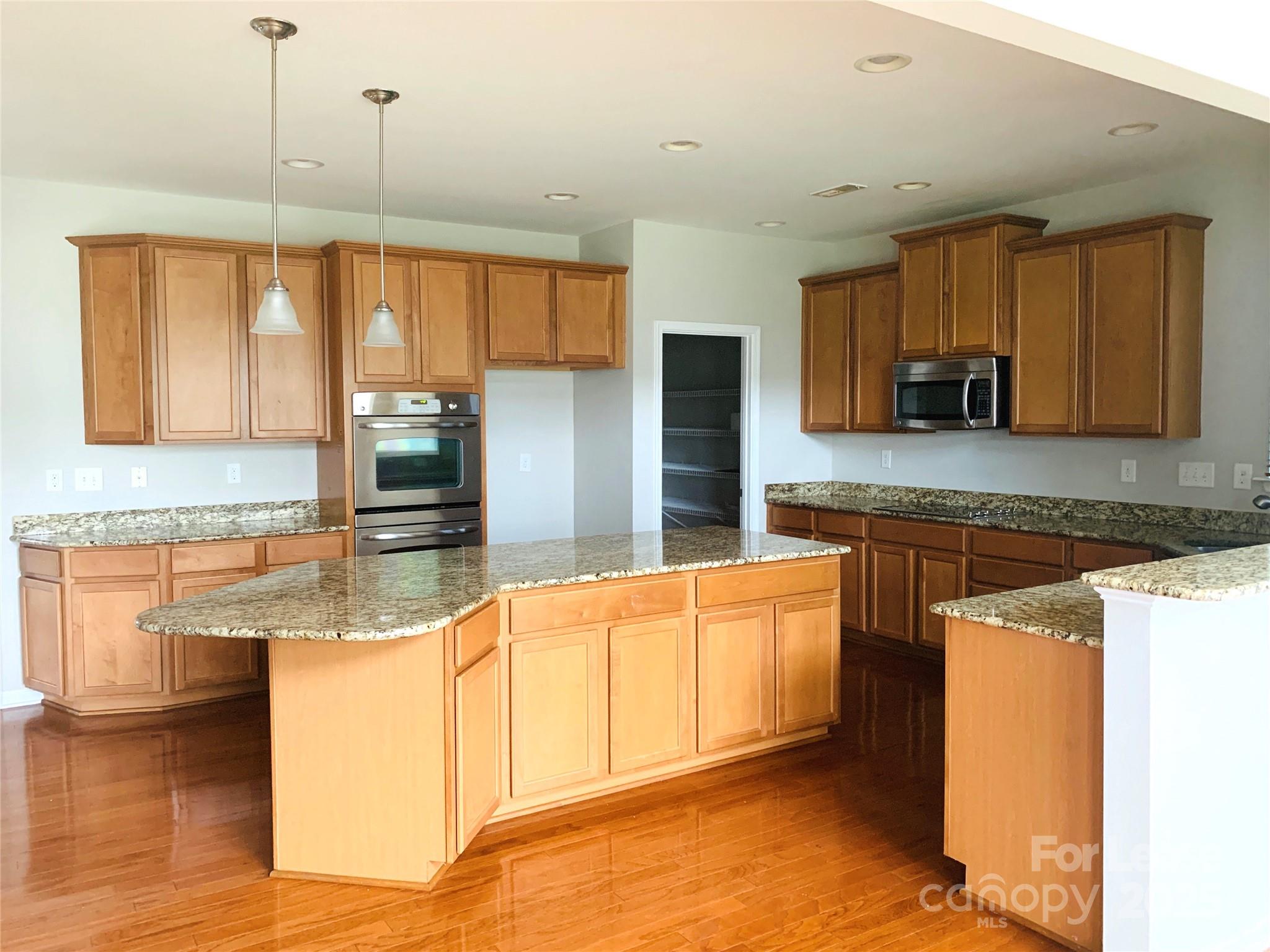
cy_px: 476
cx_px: 635
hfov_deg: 67.3
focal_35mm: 26
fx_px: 954
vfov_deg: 53.1
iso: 400
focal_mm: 4.25
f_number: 1.8
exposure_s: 1/58
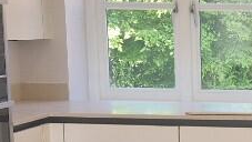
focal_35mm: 113
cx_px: 366
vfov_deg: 10.6
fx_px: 756
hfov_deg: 17.3
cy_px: 148
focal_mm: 5.4
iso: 64
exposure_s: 1/180
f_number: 1.8
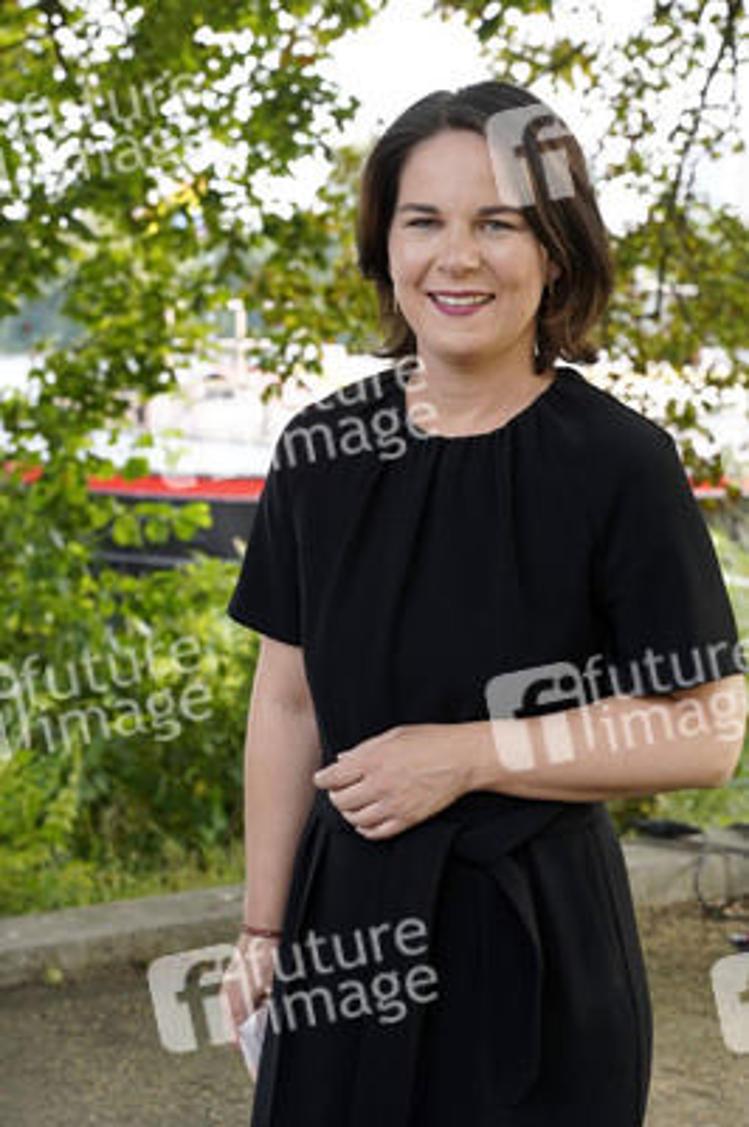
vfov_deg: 32.9
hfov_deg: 22.2
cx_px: 374
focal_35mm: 61
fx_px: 1907
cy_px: 564
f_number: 6.3
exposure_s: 1/100
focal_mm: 61
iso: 250
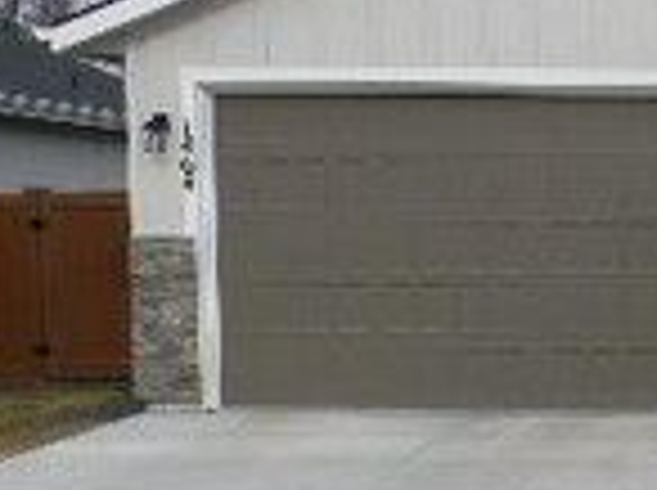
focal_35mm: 96
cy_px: 384
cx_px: 909
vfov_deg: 15.3
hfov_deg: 18.7
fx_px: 1819
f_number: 3.5
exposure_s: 1/747
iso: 80
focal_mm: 5
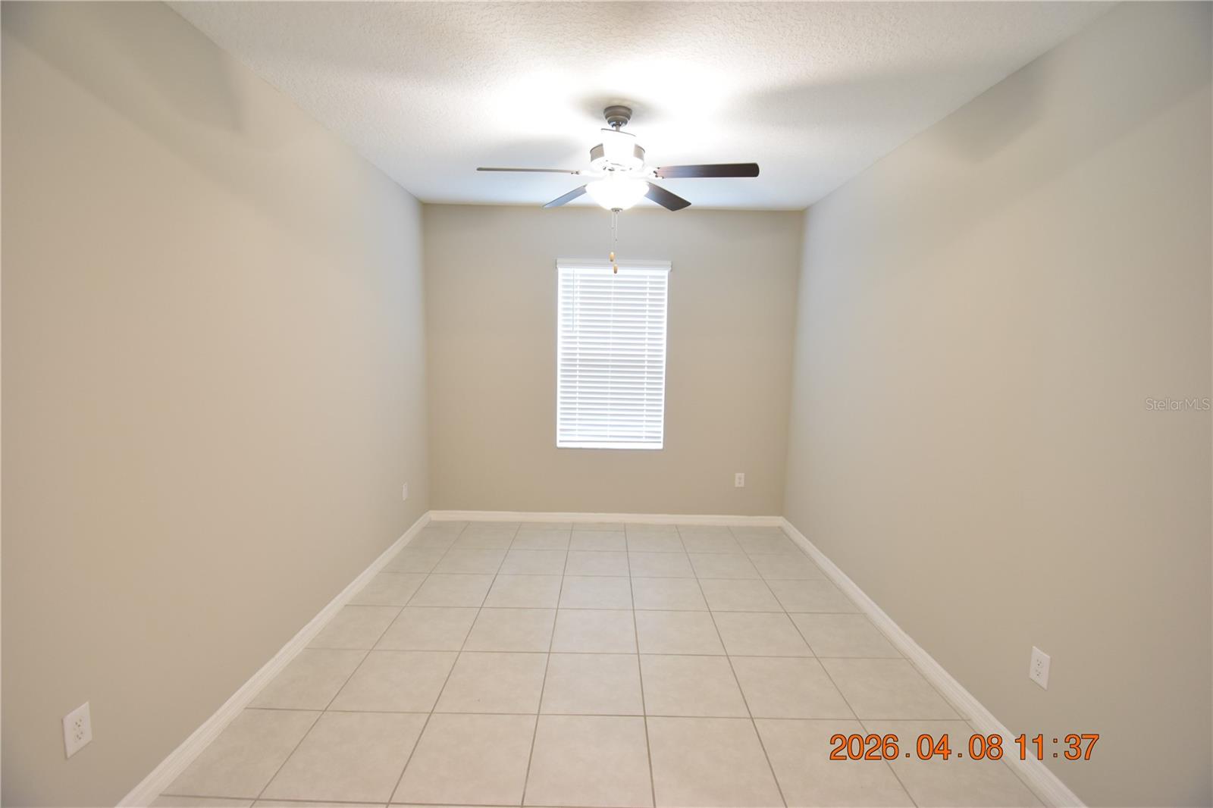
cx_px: 606
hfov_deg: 100.4
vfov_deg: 77.3
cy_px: 404
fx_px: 505
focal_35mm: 15
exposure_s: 1/20
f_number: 3.5
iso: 800
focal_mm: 10
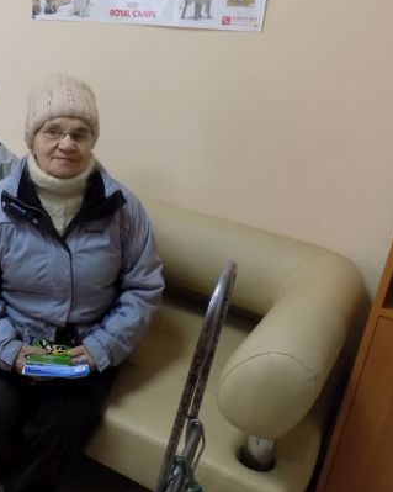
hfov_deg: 38.4
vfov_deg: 50.2
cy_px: 228
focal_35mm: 36
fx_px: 524
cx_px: 41
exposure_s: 1/30
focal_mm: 4
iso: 320
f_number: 3.1
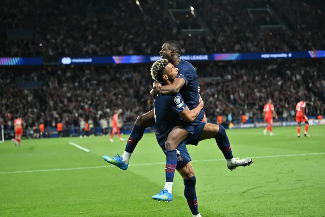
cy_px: 108
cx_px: 162
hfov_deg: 25.4
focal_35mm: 80
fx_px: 722
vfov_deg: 17.1
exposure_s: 1/2000
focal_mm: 80
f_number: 2.8
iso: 2500
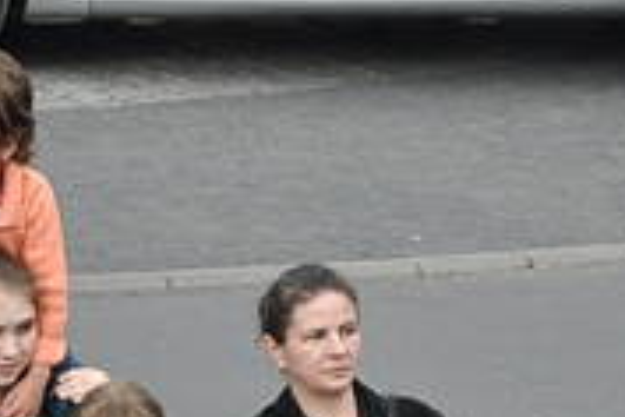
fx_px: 9381
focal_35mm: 540
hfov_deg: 3.8
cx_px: 28
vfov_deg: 2.5
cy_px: 843
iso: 1250
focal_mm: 75
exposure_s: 1/800
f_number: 7.1
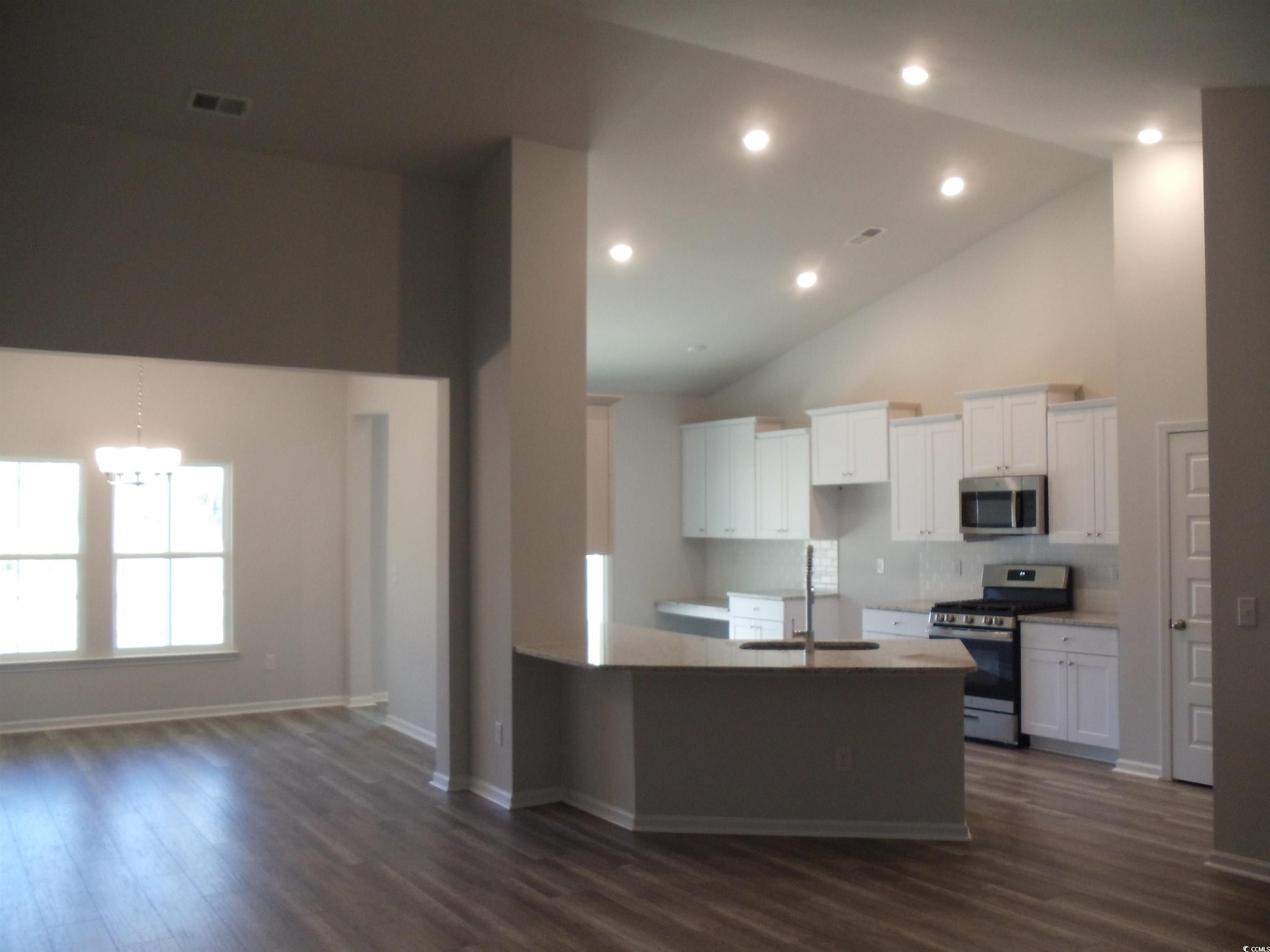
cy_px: 476
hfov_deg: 42.9
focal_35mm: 44
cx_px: 635
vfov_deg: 32.9
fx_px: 1614
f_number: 3.5
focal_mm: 6
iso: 200
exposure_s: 1/30
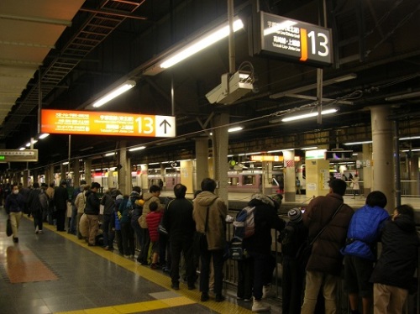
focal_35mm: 35
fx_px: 424
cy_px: 157
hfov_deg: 52.7
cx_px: 210
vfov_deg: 40.6
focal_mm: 5.8
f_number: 2.8
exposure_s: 1/11.5
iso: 50
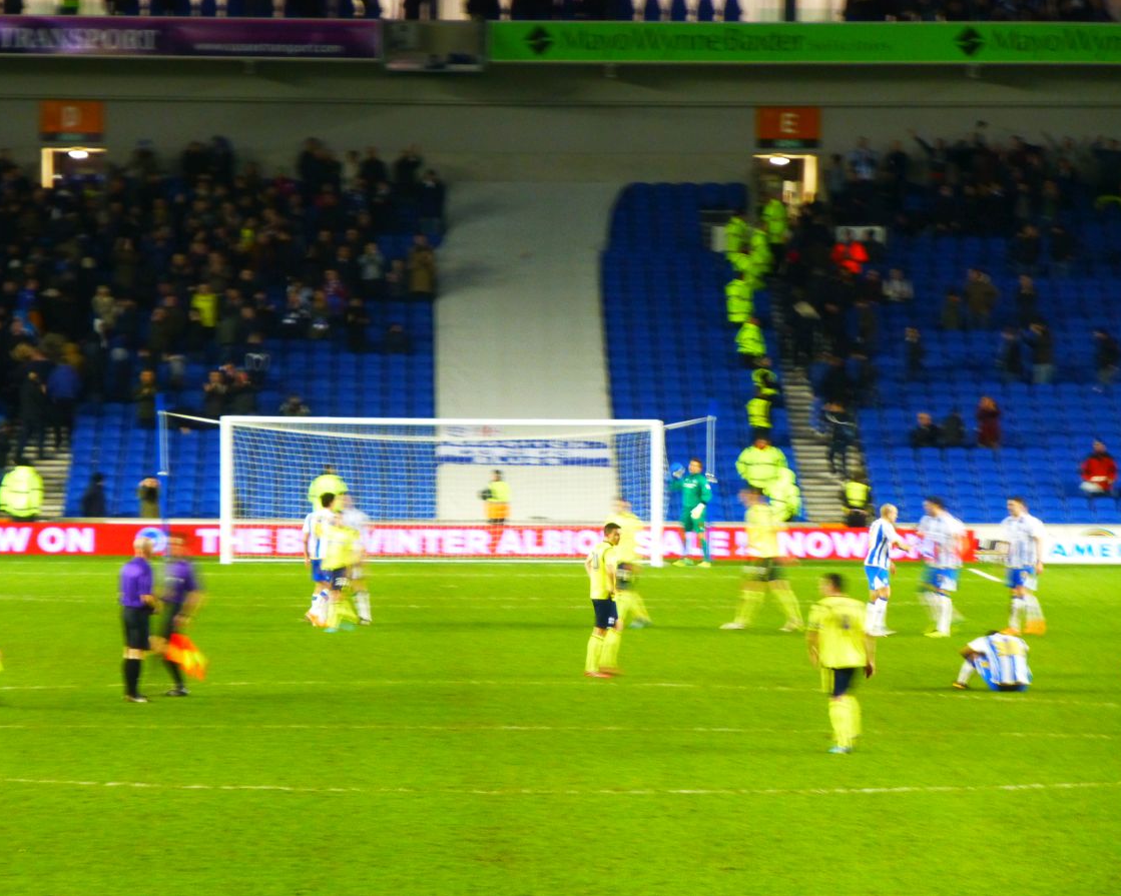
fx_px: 7431
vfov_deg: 6.9
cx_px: 544
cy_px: 447
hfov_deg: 8.6
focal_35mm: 224
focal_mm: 38.2
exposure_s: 1/10
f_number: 5.6
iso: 400
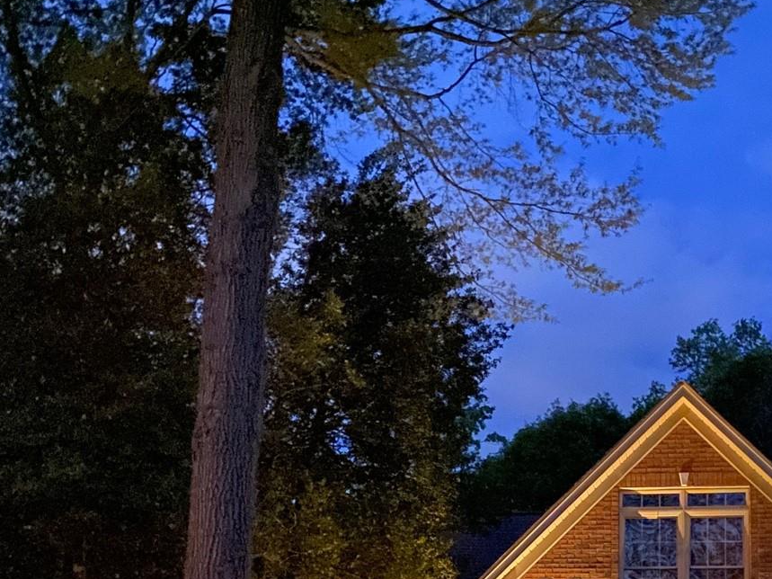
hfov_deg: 31.0
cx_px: 518
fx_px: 1383
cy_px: 605
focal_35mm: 62
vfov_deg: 22.5
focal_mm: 4.25
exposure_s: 1/4
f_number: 1.8
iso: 3200
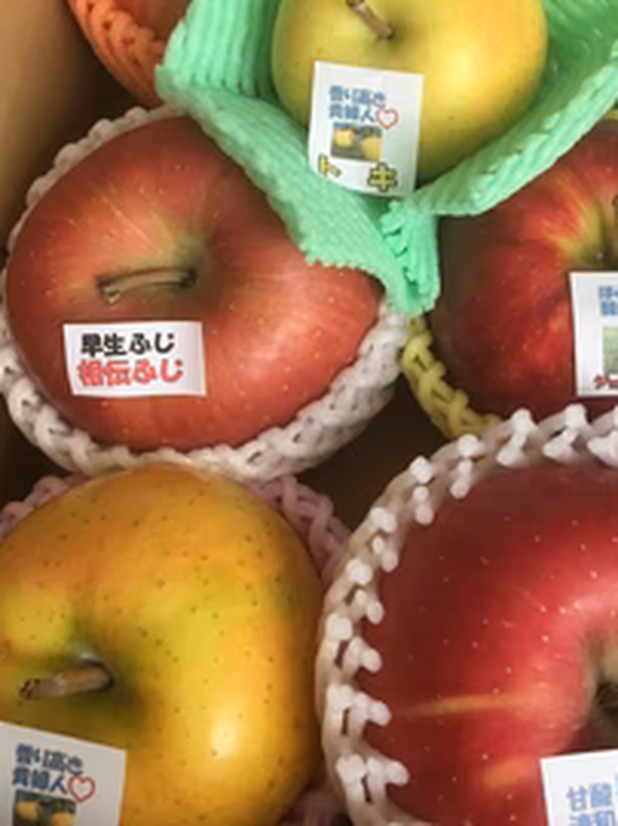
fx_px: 1025
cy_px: 288
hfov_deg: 33.4
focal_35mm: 43
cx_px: 376
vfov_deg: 43.4
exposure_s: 1/30
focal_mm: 4.15
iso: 32
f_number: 2.2
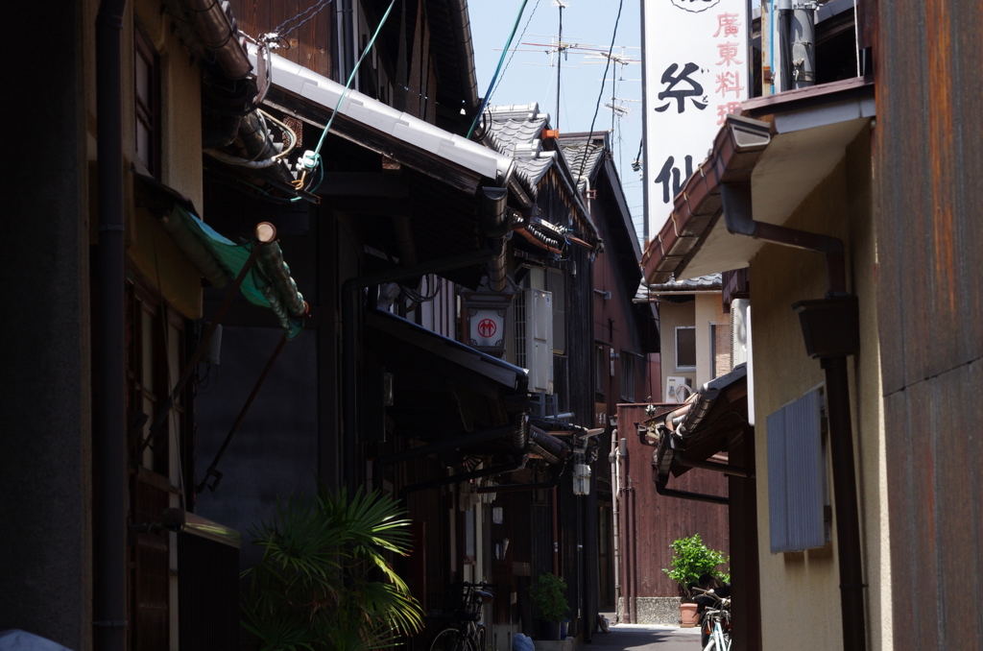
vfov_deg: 9.1
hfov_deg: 13.7
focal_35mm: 150
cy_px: 326
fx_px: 4087
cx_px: 492
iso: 400
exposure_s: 1/160
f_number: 11
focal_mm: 100
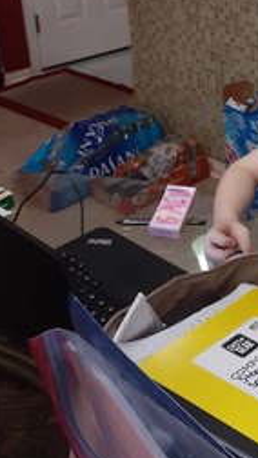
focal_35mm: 56
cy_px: 120
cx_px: 291
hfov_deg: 20.4
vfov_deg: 36.4
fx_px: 680
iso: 400
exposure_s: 1/24
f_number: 1.9
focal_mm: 3.6
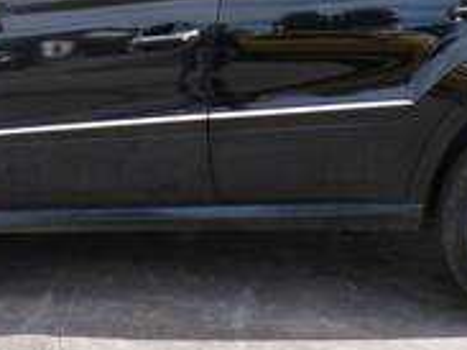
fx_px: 849
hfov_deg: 30.6
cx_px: 174
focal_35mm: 63
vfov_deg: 22.6
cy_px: 31
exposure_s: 1/140
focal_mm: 4.3
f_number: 5.8
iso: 100
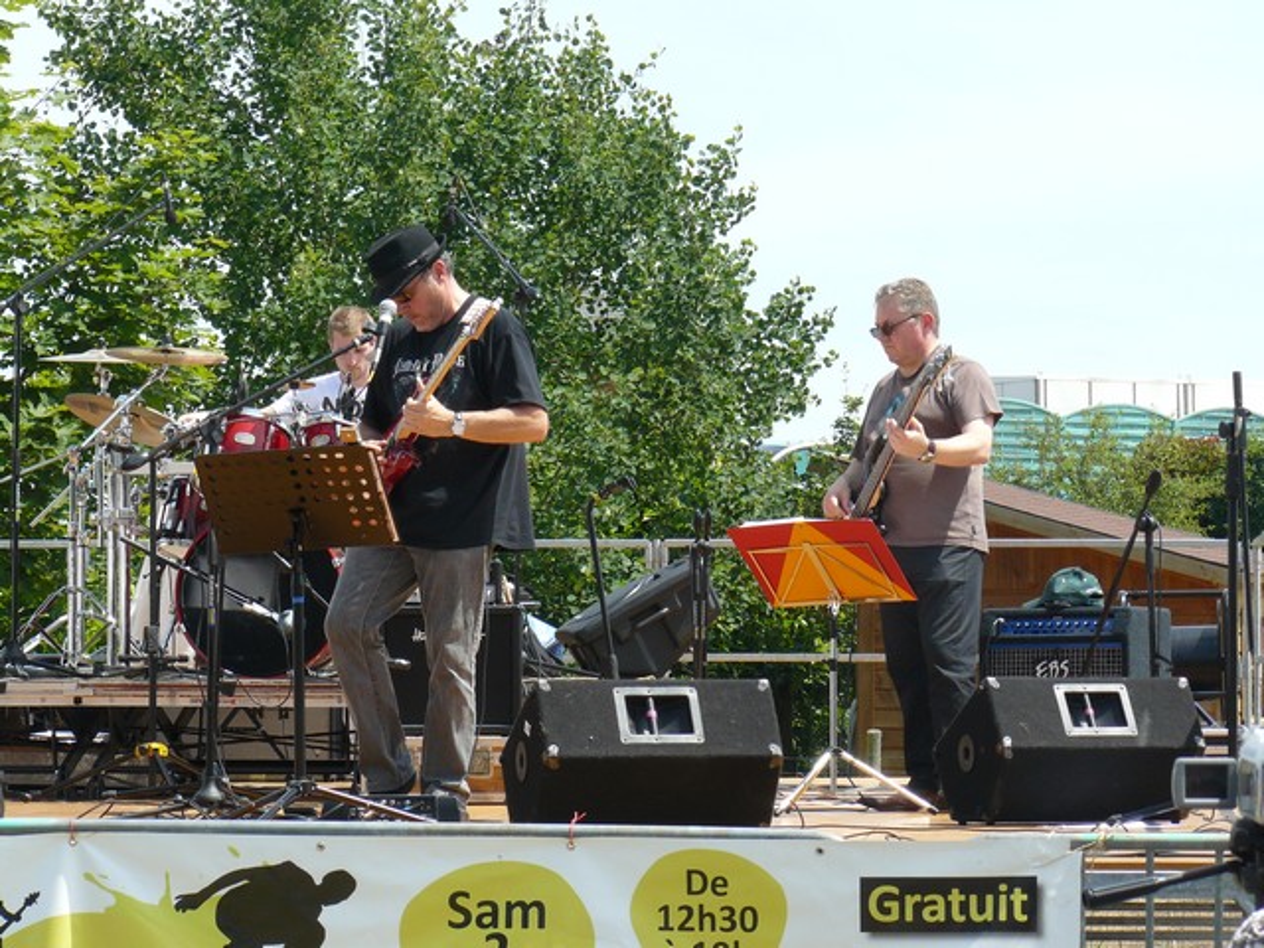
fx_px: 5258
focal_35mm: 144
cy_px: 474
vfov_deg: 10.3
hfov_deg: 13.7
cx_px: 632
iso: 100
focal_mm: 24.1
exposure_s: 1/200
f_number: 5.6
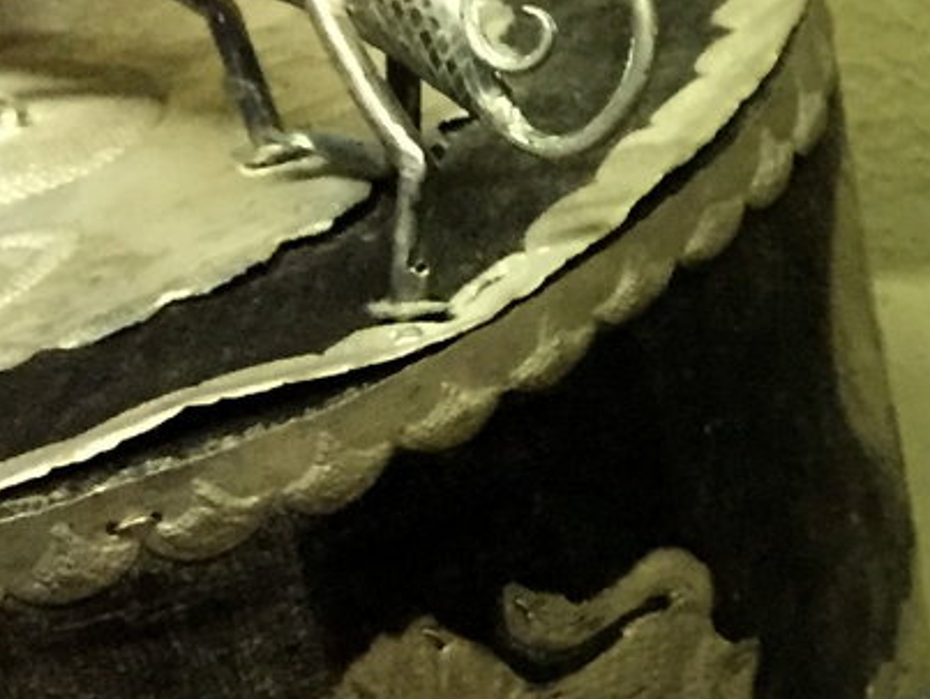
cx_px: 1712
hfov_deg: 14.8
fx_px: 3092
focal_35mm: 115
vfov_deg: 12.9
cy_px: 256
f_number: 2.2
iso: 250
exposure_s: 1/25
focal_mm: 4.15
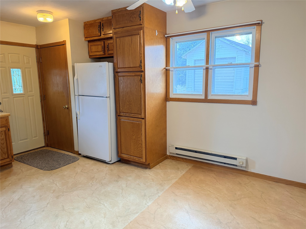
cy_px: 114
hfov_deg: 71.6
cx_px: 153
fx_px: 212
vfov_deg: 56.8
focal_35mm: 24
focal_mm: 6.76
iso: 250
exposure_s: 1/120
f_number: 1.78
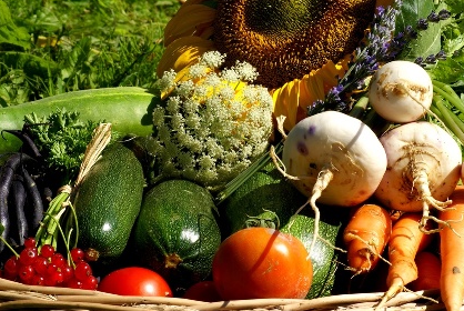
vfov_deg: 6.7
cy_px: 154
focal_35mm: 206
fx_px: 2652
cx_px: 231
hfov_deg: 10.0
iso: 100
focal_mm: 135
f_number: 20
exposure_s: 1/40
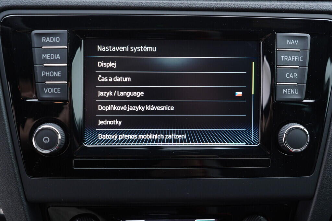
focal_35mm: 36
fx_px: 332
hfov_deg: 53.1
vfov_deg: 36.9
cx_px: 166
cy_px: 110
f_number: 2.8
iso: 320
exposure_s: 1/40
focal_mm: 24
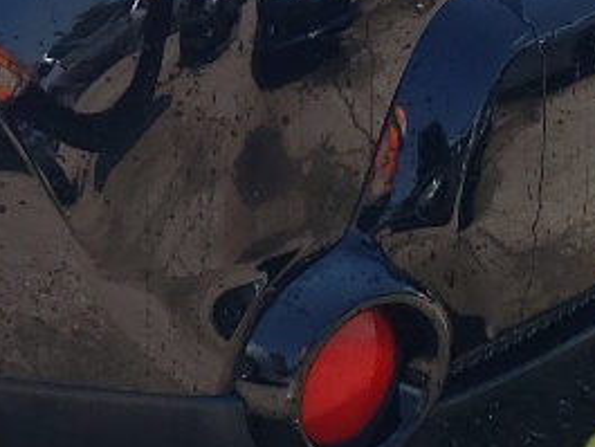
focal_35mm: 157
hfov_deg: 12.0
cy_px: -267
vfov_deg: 9.2
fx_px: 2700
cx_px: -305
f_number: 1.5
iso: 50
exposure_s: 1/1429
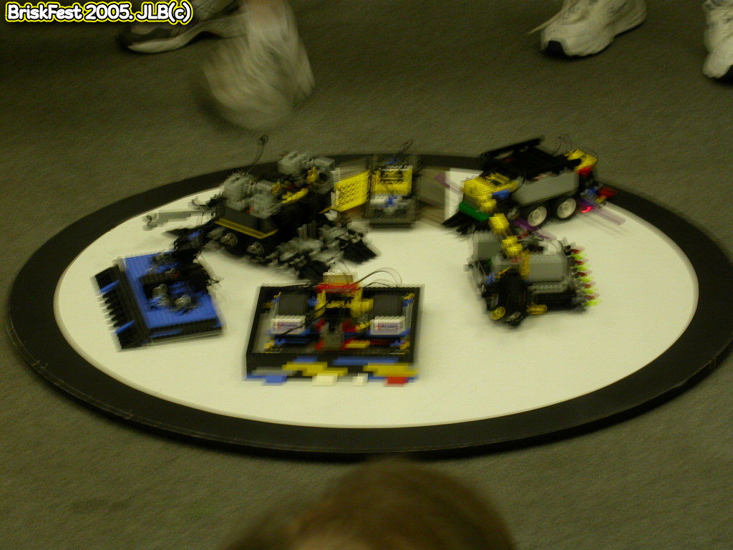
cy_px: 275
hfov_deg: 13.3
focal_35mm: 149
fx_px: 3155
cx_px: 366
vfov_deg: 10.0
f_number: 5
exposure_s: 1/7.9
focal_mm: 30.8
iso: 100
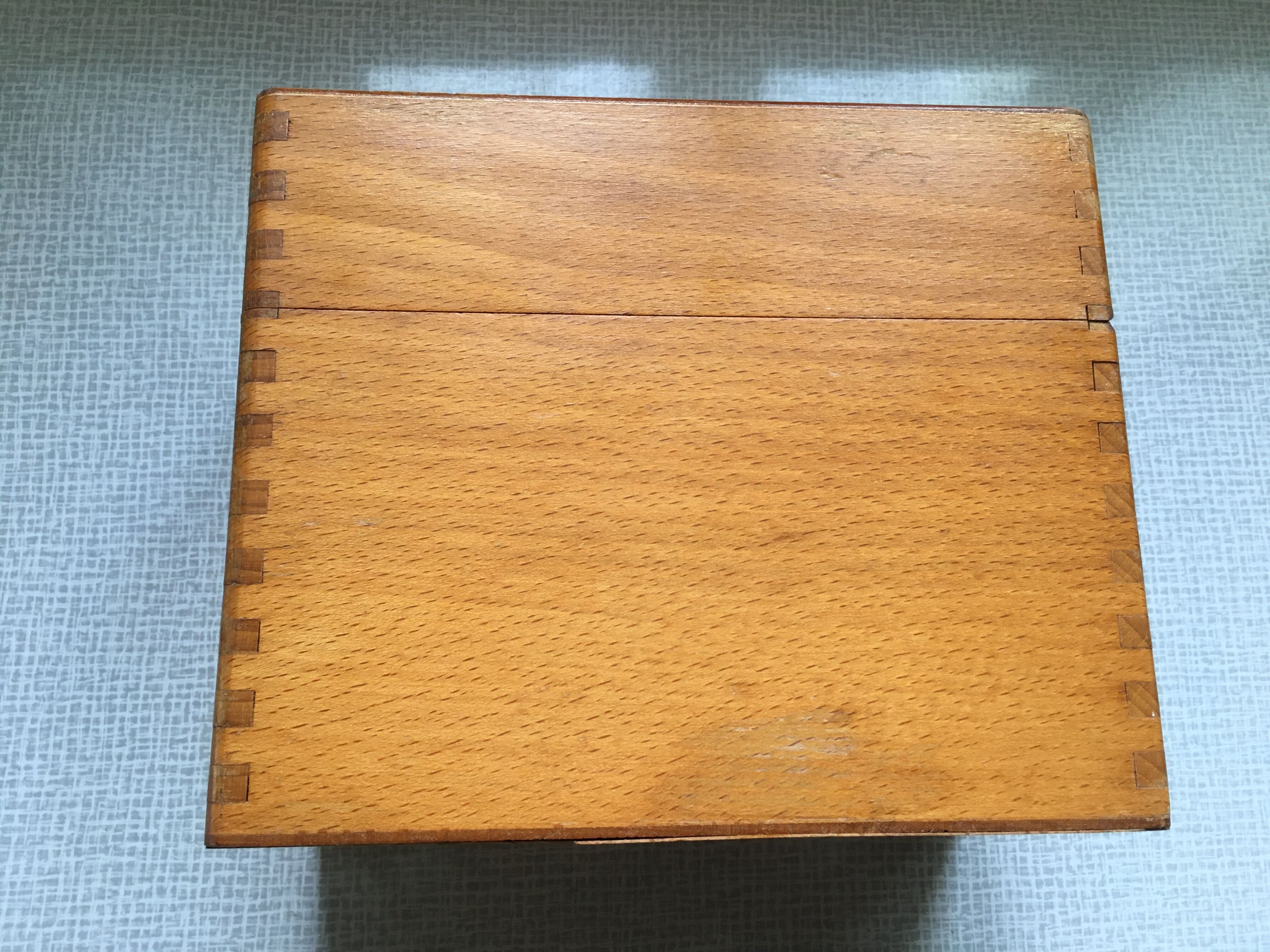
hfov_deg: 61.7
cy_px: 476
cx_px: 635
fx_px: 1064
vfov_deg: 48.2
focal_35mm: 29
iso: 125
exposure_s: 1/33
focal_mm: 4.15
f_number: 2.2
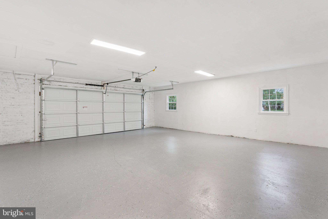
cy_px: 110
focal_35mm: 16
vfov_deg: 73.4
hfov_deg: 96.4
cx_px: 164
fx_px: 147
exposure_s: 1/3
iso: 250
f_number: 9
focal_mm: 16.1
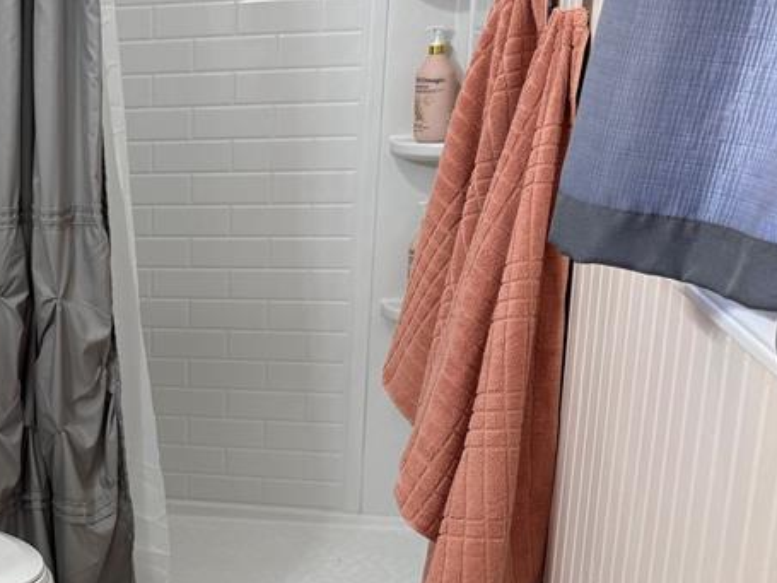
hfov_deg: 32.3
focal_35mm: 54
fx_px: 1212
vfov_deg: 26.9
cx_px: -26
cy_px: 380
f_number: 1.78
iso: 100
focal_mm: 6.76
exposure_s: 1/60
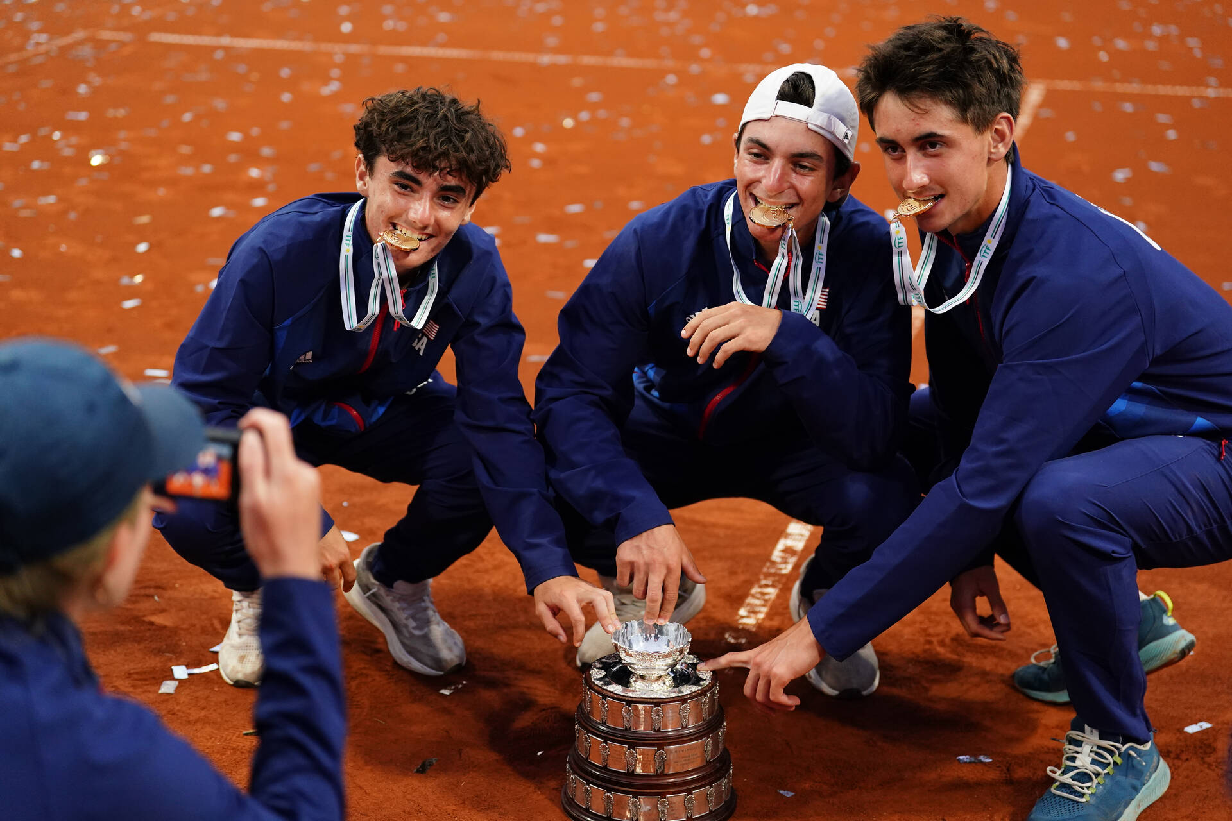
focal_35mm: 70
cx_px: 616
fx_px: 2395
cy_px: 410
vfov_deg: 19.5
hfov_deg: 28.8
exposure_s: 1/800
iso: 3200
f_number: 2.8
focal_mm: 70
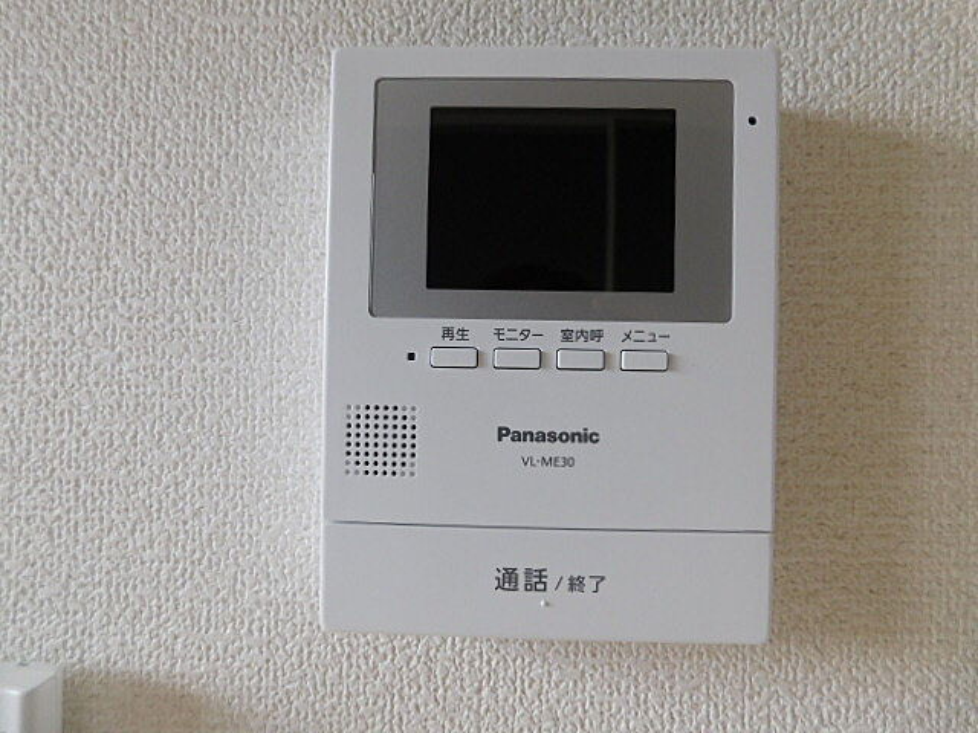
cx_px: 489
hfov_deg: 73.9
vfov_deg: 58.9
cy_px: 366
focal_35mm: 23
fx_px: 650
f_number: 3
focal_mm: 4
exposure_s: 1/50
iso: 125
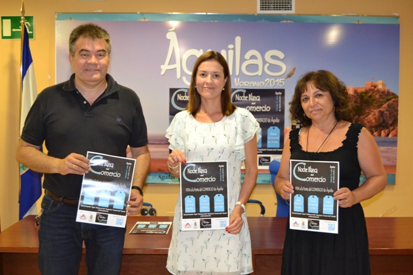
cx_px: 206
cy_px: 138
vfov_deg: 29.0
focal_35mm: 46
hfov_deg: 42.3
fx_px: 534
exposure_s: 1/60
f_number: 4.2
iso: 2500
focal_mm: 31
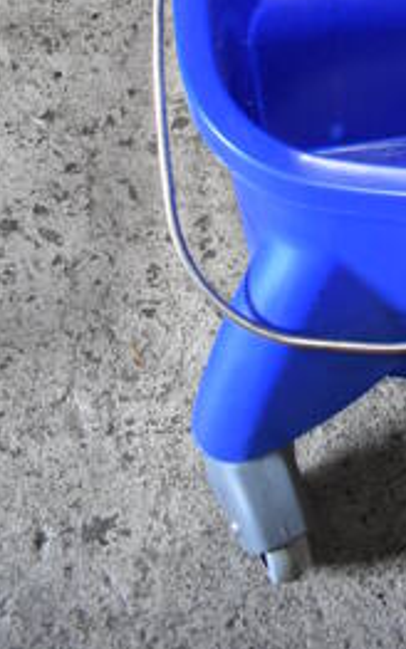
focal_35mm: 96
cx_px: 607
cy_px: -442
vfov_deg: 18.1
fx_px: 1698
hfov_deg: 12.9
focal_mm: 18
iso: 2200
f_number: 3.5
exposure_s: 1/125
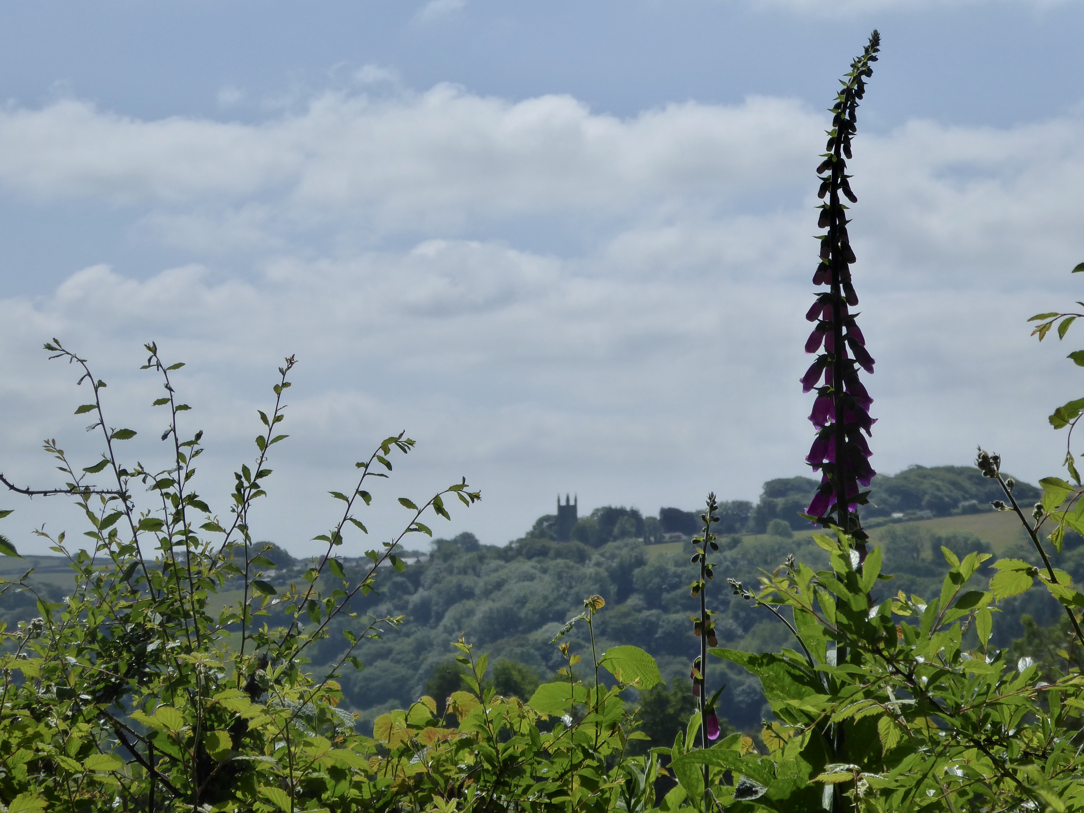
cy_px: 406
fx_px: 3351
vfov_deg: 13.8
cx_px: 542
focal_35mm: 107
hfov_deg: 18.4
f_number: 5
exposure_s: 1/1300
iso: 125
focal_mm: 17.5
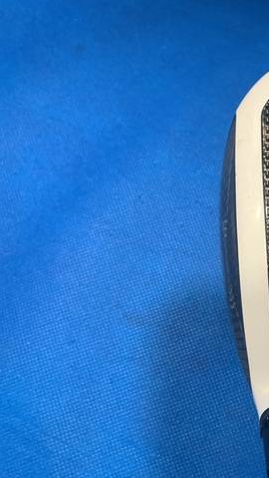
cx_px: 287
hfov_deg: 28.6
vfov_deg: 52.8
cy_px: 238
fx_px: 482
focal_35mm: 38
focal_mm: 4.25
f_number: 1.8
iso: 160
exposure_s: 1/60
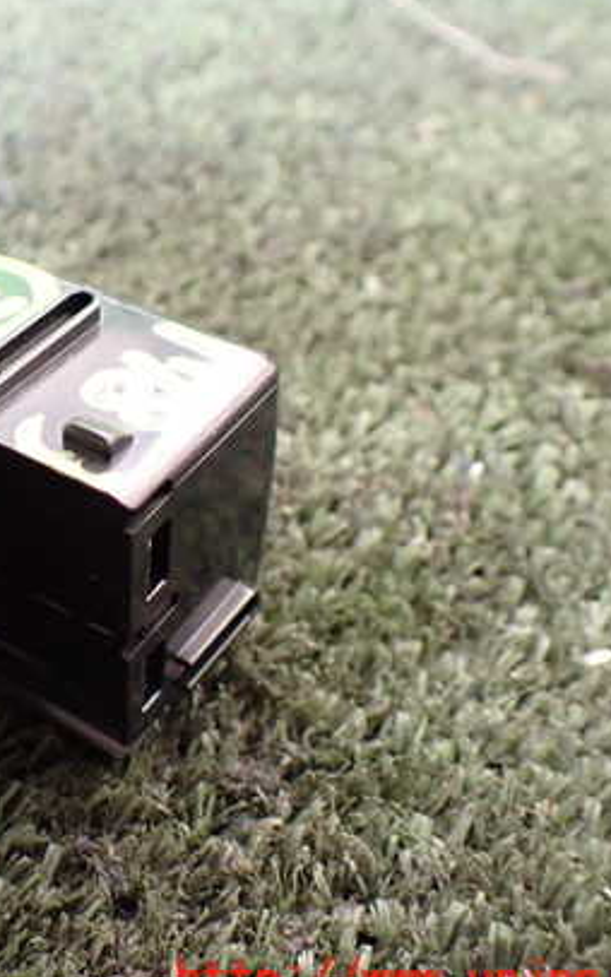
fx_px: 1251
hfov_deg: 26.0
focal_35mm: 47
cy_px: 472
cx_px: -2
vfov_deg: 42.6
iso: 800
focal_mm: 5.4
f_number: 2.3
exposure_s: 1/125
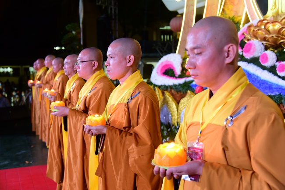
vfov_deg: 33.4
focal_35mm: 40
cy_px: 95
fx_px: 317
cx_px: 142
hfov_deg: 48.4
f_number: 4
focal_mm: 40
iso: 2000
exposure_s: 1/50
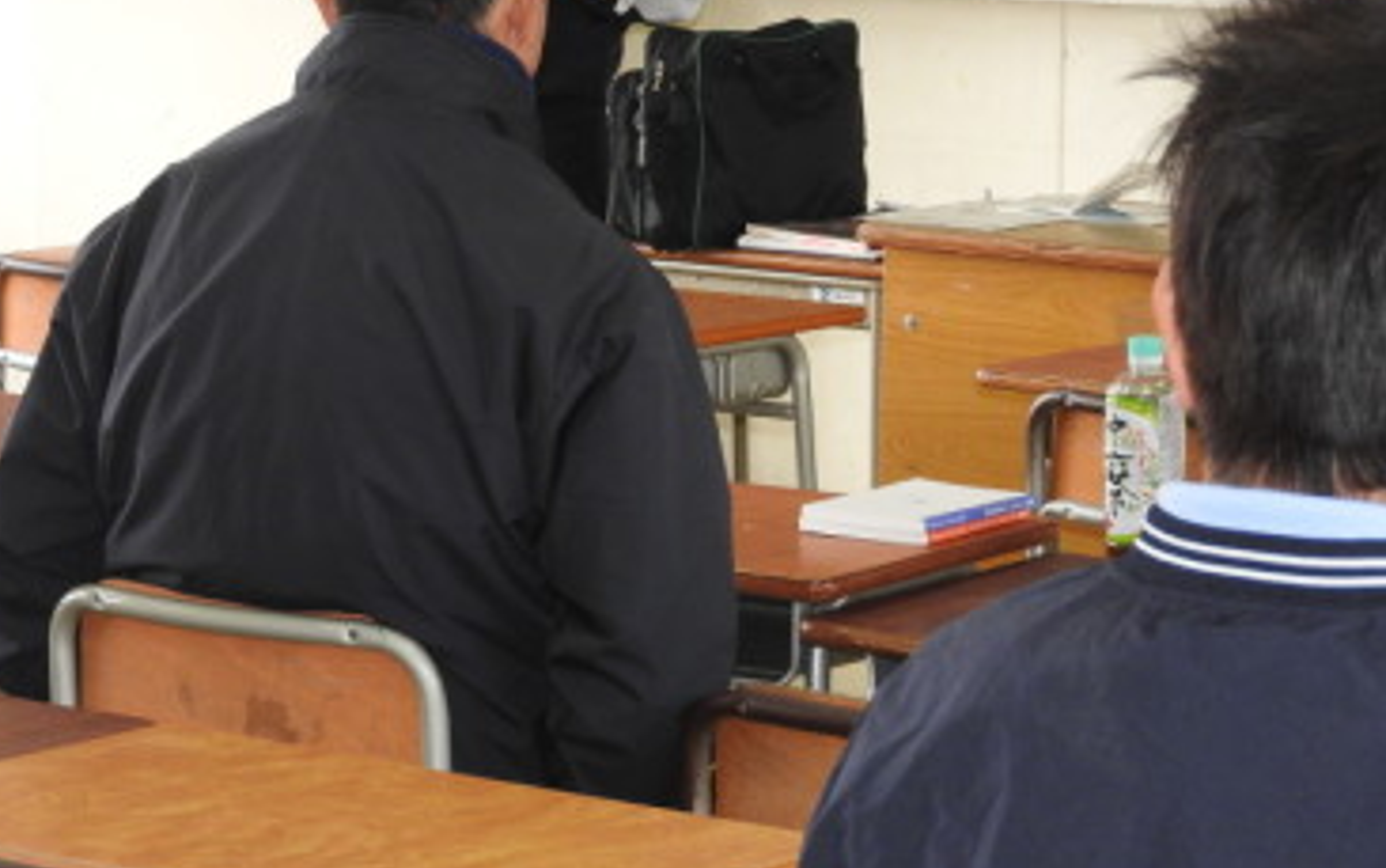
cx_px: 591
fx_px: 5252
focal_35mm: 139
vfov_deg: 9.4
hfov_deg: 15.0
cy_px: 341
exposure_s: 1/60
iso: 250
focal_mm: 14.3
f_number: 4.5
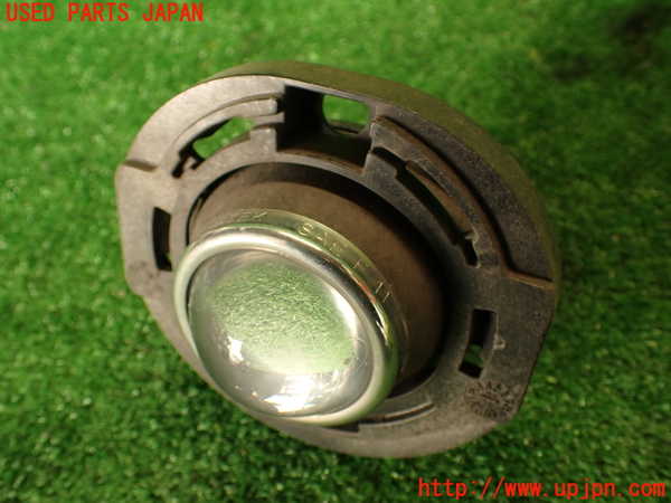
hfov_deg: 56.8
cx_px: 336
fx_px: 620
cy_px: 252
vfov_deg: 44.2
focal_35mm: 32
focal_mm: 5.79
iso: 200
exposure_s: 1/50
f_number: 2.4
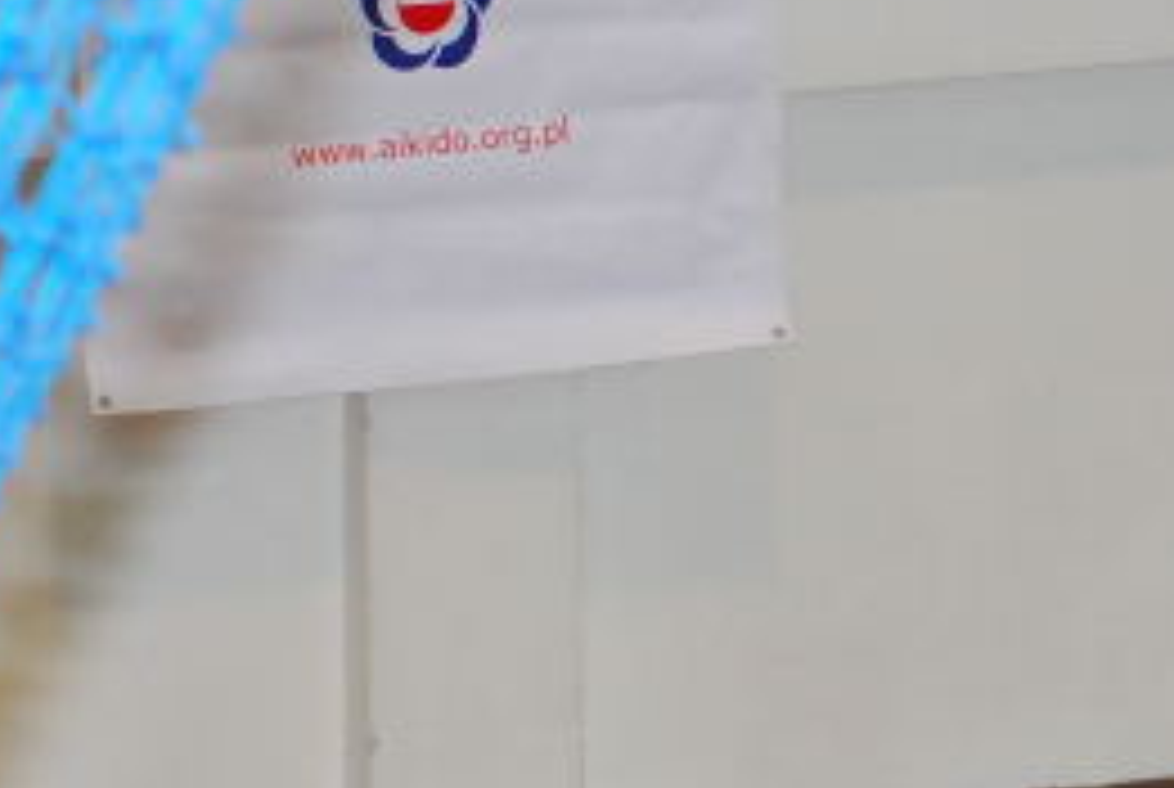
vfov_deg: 2.9
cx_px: 2101
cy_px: 317
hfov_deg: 4.3
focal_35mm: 470
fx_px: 15353
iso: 800
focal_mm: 80
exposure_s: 1/60
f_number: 7.1
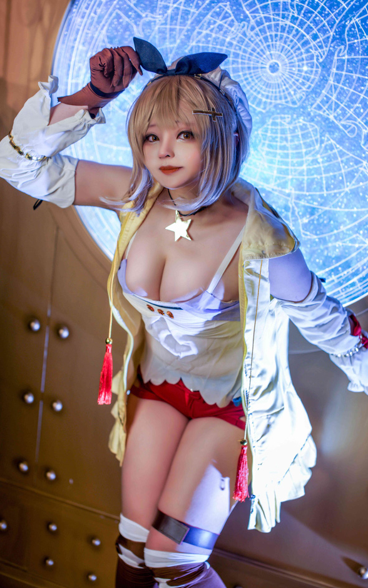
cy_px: 297
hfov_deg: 24.9
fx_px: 834
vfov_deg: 38.9
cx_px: 194
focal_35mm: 52
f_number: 2.8
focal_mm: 50
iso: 200
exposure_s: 1/30
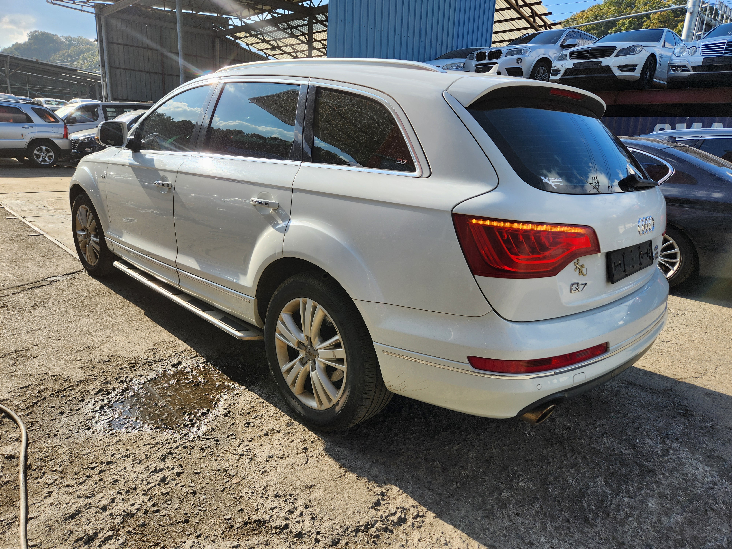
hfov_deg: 73.9
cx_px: 366
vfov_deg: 58.9
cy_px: 274
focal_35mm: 23
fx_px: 486
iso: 20
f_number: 1.8
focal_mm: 5.4
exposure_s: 1/897
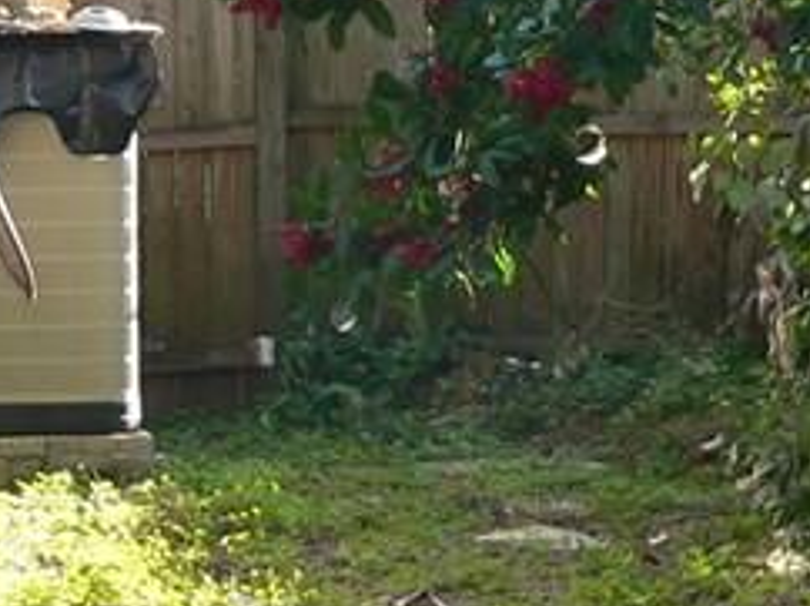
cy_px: 3
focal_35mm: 216
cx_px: -308
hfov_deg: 9.0
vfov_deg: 6.8
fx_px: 5049
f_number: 2.8
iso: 80
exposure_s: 1/80
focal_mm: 8.5
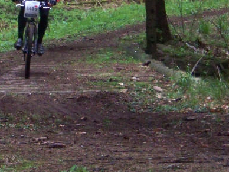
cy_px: 35
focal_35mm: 241
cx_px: 35
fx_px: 1594
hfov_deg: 8.2
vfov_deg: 6.2
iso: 400
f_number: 4.4
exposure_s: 1/125
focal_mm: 19.2
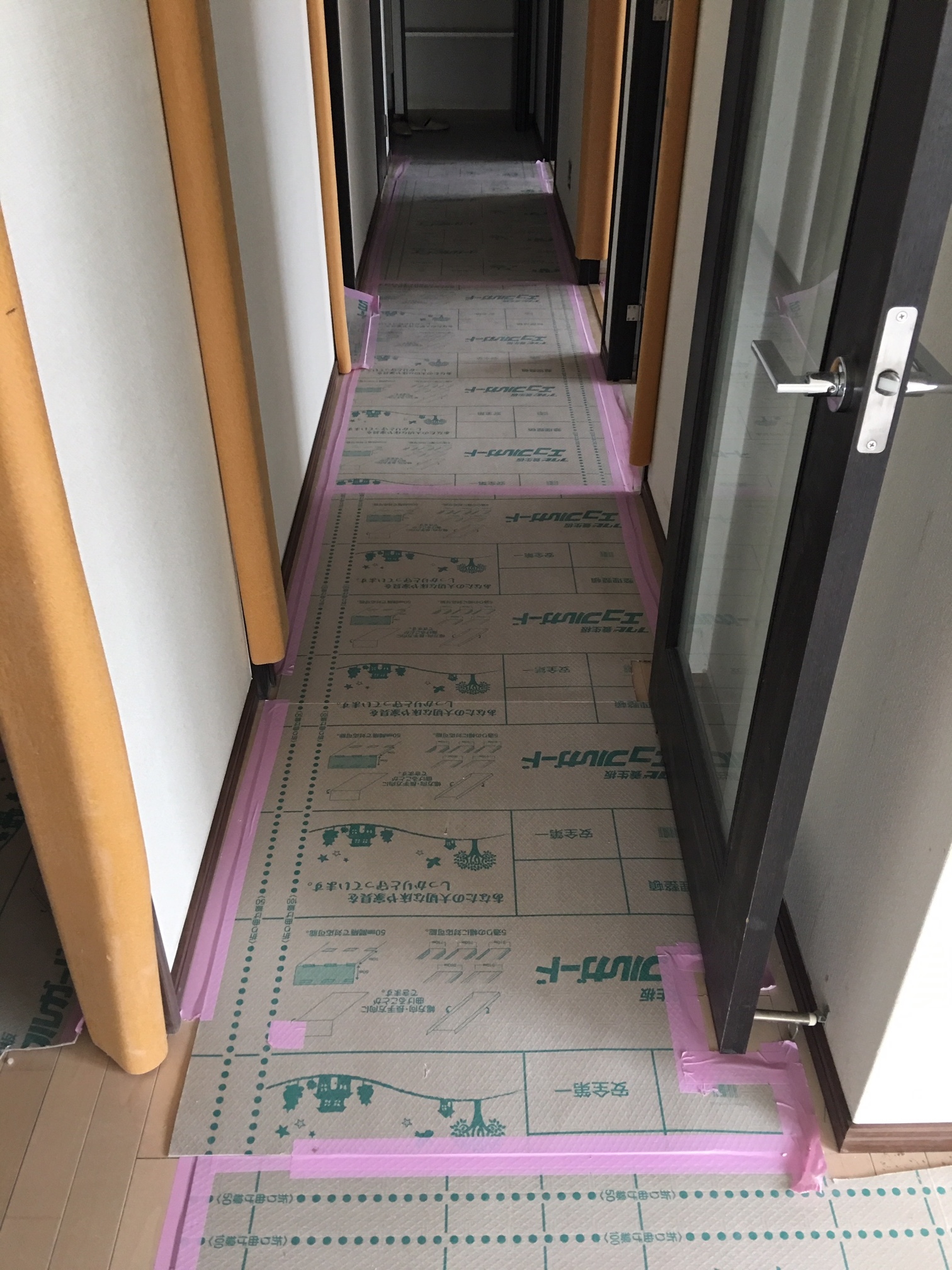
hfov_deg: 48.2
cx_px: 476
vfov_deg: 61.7
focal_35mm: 29
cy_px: 635
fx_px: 1063
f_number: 2.2
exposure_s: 1/15
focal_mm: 4.15
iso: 50
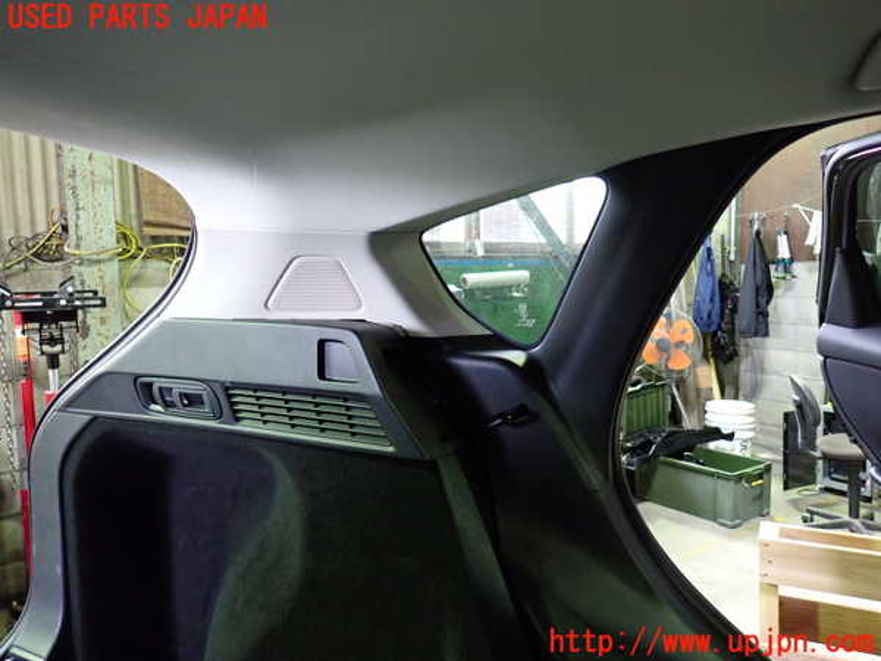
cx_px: 440
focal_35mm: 25
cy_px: 330
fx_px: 636
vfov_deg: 54.9
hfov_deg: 69.4
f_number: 2
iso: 640
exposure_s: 1/30
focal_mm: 4.5
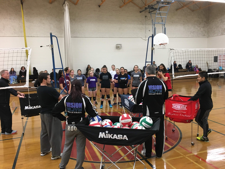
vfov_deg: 48.2
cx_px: 112
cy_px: 84
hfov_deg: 61.7
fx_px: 188
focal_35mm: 29
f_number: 2.2
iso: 125
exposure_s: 1/30
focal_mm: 4.15
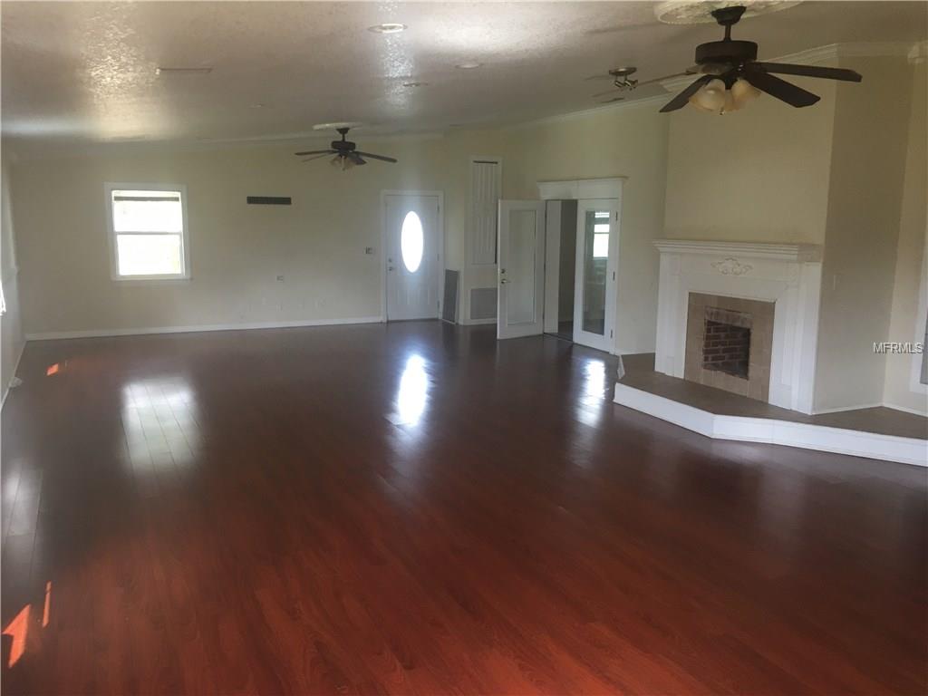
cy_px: 348
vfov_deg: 48.2
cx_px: 464
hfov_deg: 61.7
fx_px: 777
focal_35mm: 29
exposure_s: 1/33
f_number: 2.2
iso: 50
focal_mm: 4.15
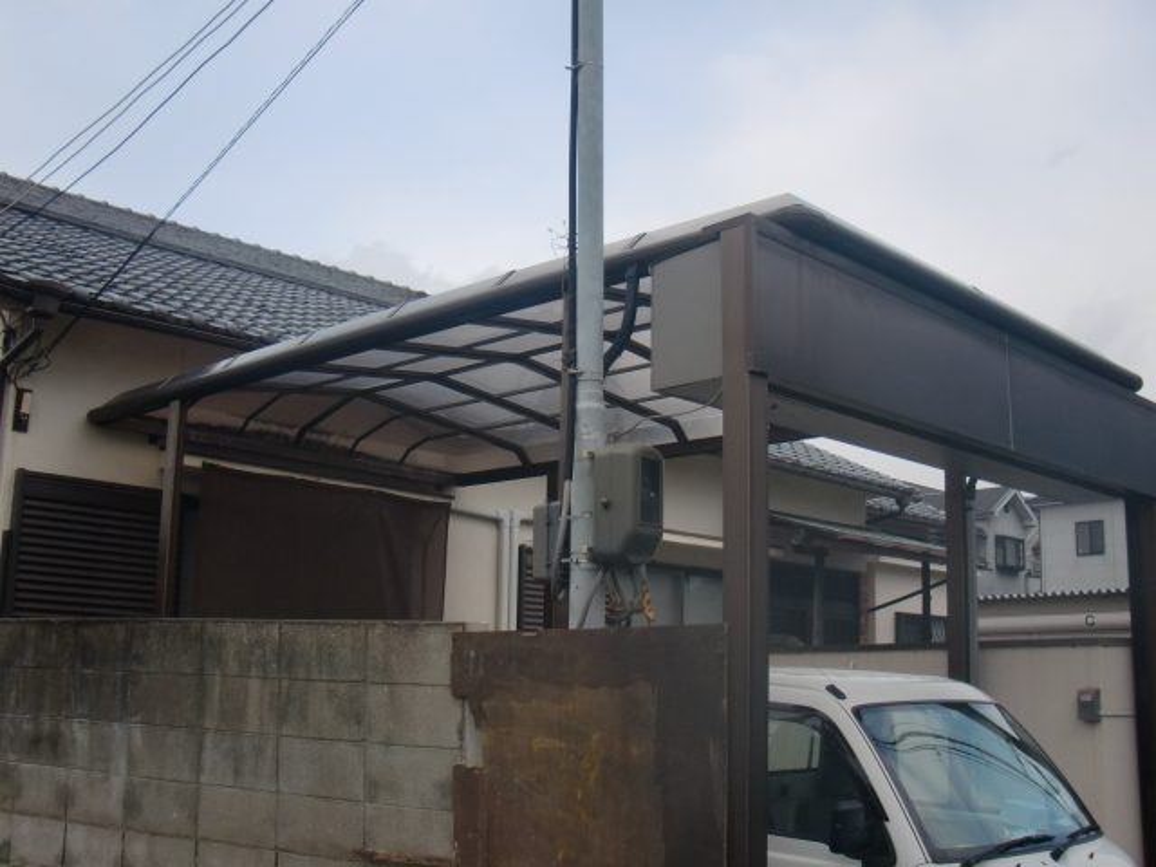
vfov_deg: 37.7
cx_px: 578
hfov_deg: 49.0
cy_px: 434
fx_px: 1269
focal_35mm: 38
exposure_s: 1/200
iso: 64
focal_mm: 6.66
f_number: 3.9
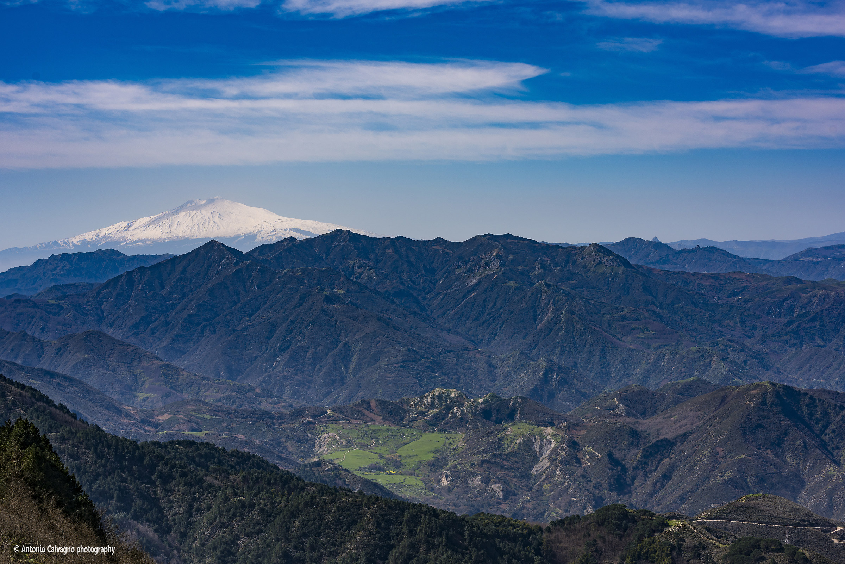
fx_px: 1643
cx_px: 422
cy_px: 282
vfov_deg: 19.5
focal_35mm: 70
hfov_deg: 28.8
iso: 64
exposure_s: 1/320
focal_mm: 70
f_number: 8
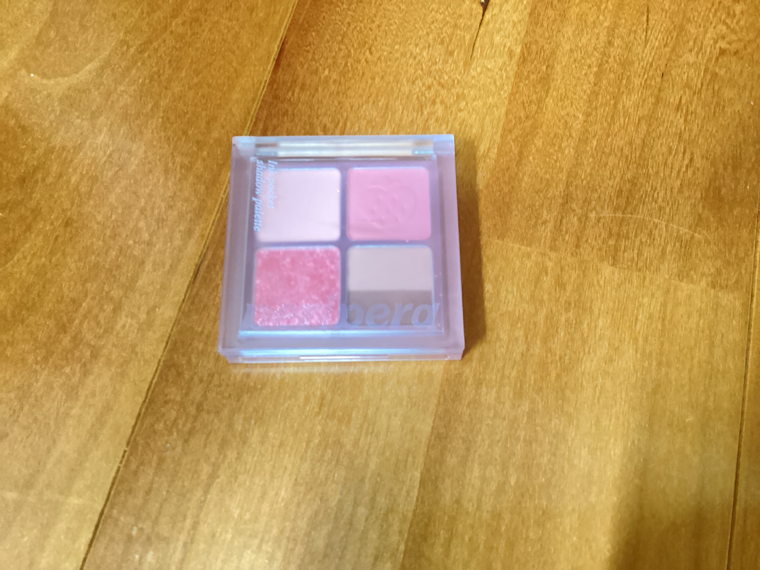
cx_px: 380
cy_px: 285
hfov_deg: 58.4
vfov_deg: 45.4
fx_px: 681
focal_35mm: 31
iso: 640
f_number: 2.4
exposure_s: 1/20
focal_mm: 3.3
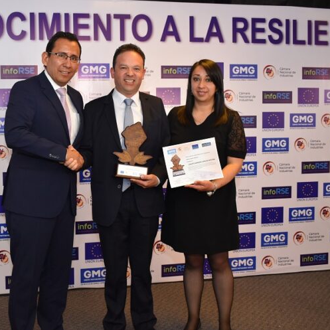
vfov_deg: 34.0
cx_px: 87
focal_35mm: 50
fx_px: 539
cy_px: 165
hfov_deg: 33.4
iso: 800
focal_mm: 26
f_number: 5
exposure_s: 1/100
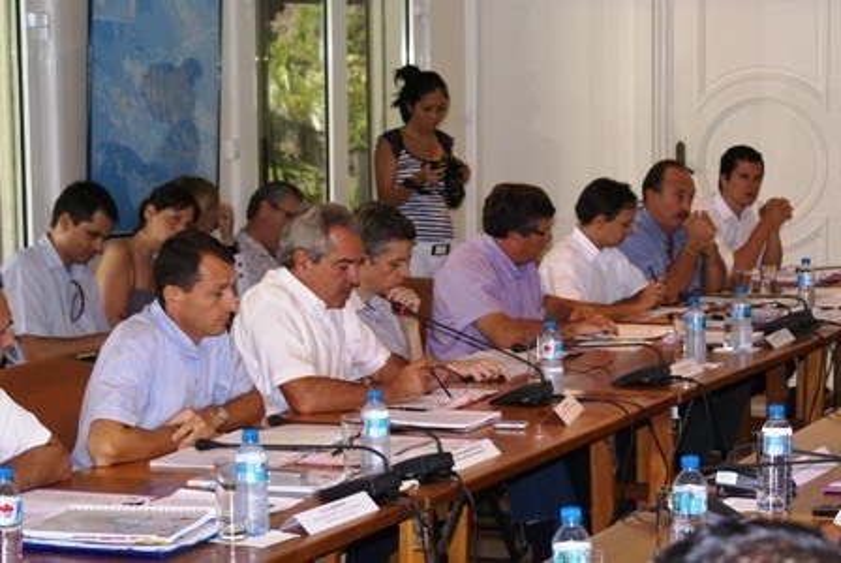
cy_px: 282
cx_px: 420
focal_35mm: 75
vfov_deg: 18.2
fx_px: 1754
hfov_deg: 27.0
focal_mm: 50
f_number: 5.6
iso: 400
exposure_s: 1/80
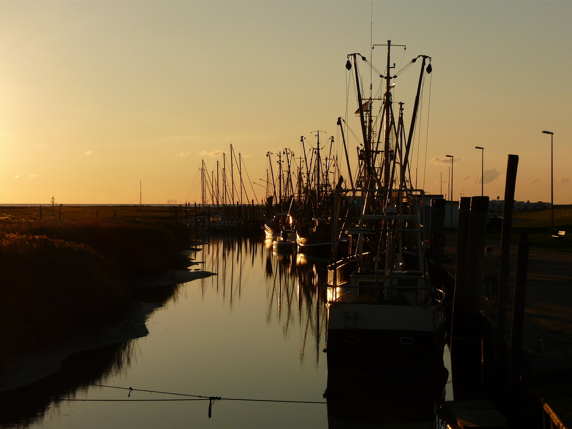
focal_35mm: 75
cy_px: 214
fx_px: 1239
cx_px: 286
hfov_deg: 26.0
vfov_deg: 19.6
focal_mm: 12.3
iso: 100
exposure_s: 1/400
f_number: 7.1
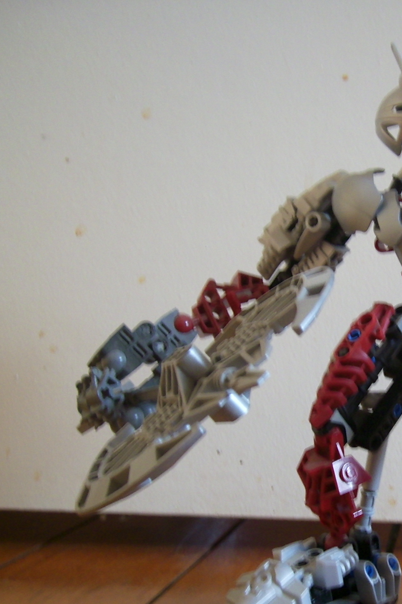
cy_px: 352
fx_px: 904
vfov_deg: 36.8
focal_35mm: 54
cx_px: 420
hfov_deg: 23.8
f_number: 2.8
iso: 50
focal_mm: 5.99
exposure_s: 1
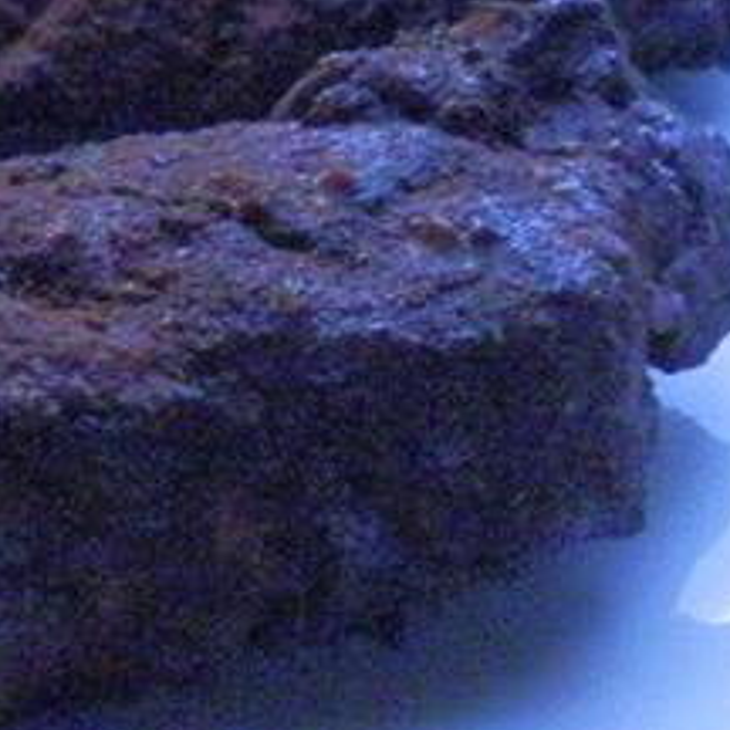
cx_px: -108
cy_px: 272
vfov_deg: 8.8
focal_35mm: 199
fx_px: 4748
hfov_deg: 8.7
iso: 800
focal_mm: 9.8
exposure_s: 1/400
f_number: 4.1
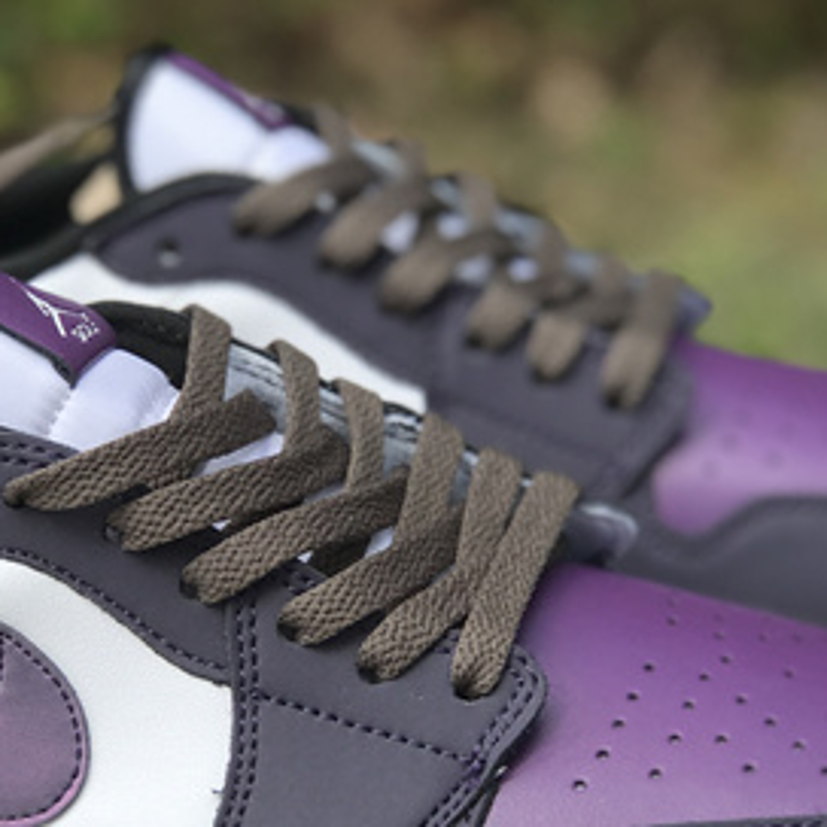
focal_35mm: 137
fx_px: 3703
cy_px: 552
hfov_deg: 12.7
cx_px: 292
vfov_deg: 12.7
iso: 20
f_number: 2.8
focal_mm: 6.6
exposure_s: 1/201
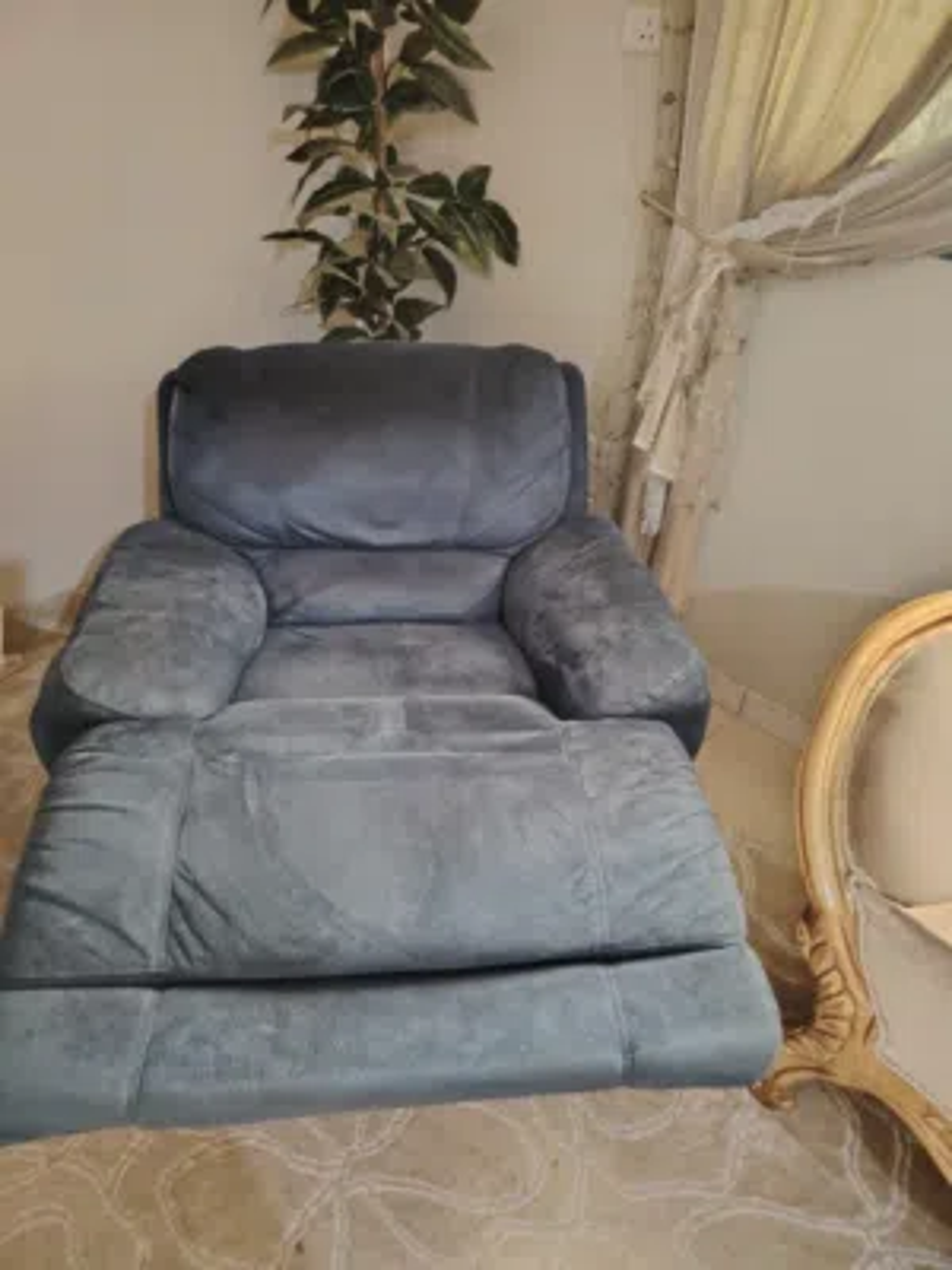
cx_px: 476
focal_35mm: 24
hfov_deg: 56.8
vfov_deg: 71.6
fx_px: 880
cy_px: 635
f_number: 1.75
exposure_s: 1/24
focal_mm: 5.25
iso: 4388
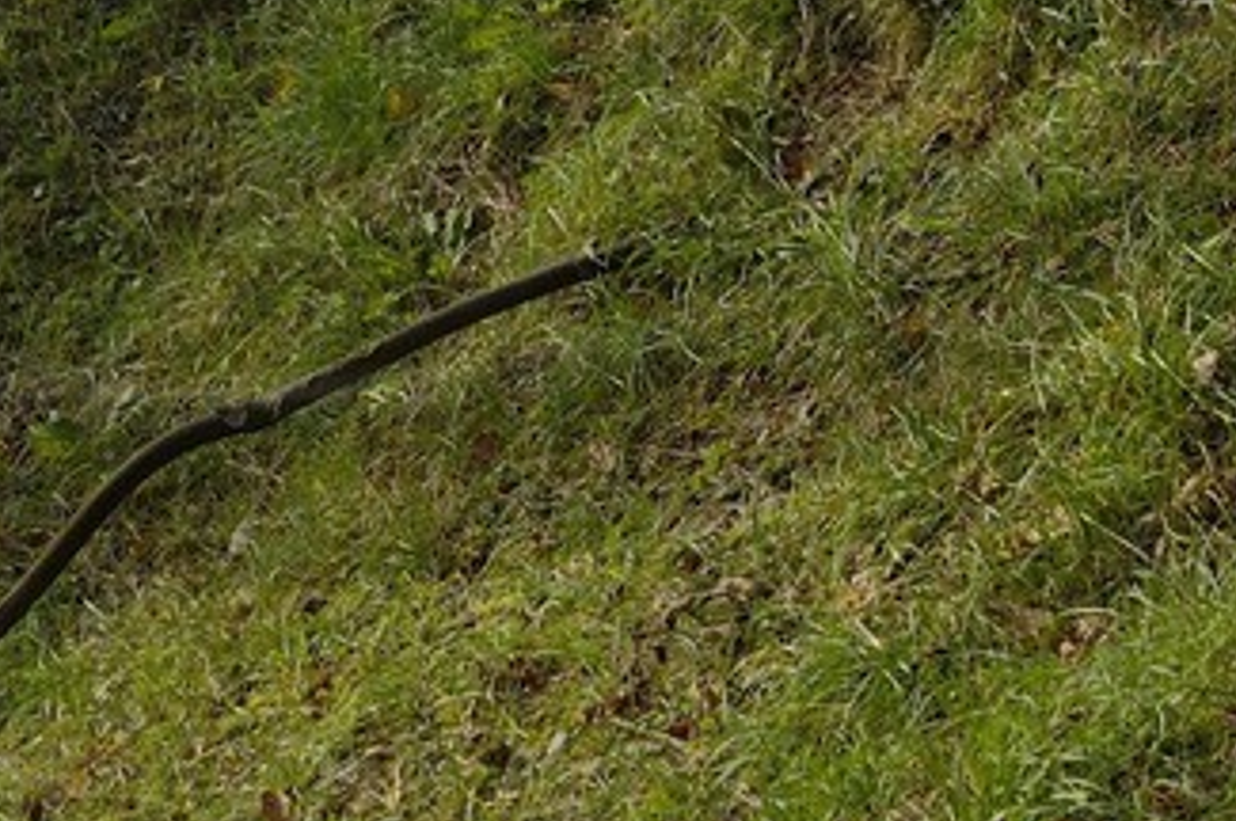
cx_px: 205
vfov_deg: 10.4
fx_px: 4047
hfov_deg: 17.2
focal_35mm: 118
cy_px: -992
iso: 200
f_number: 9
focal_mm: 24
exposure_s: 1/160
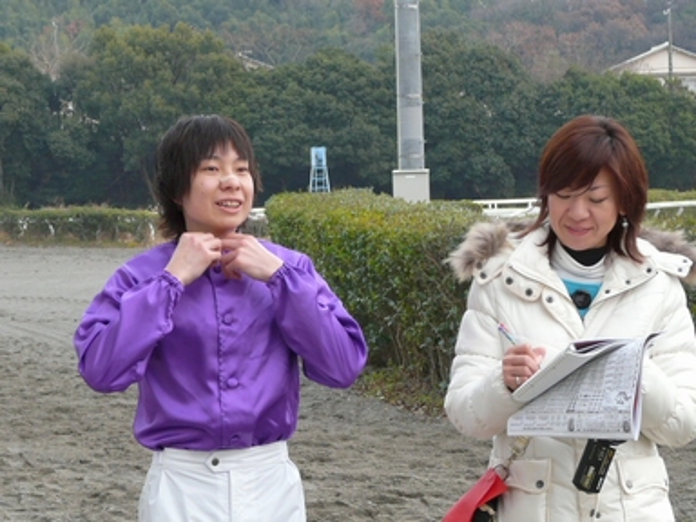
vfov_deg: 13.1
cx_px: 348
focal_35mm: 113
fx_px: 2272
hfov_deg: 17.4
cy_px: 261
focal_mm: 11.7
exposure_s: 1/100
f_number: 3.2
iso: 100
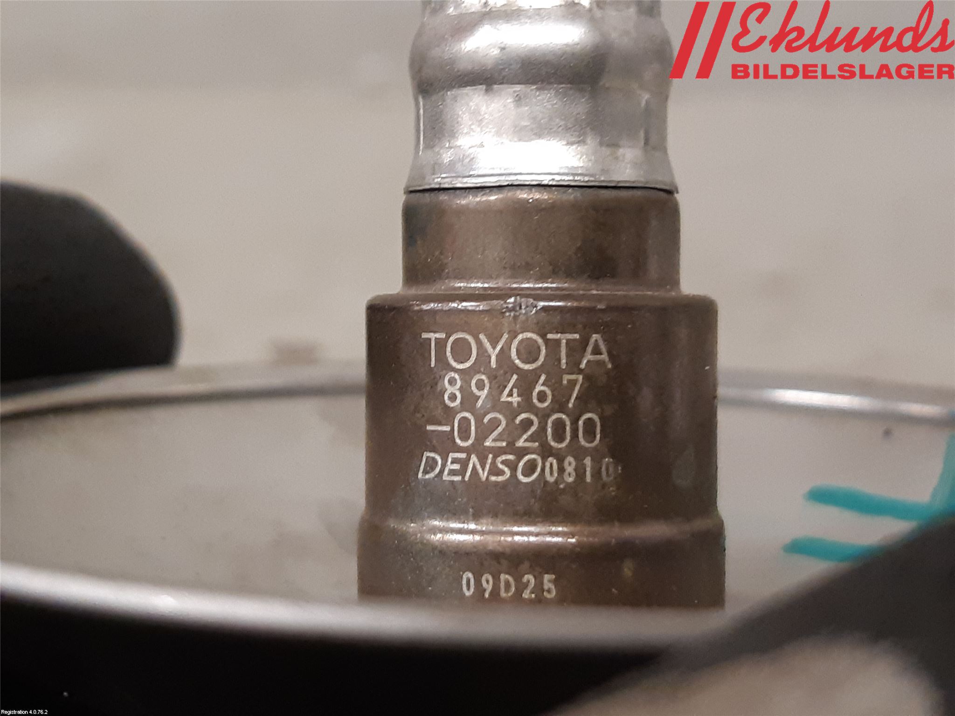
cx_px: 478
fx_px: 717
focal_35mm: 26
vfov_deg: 53.1
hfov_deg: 67.3
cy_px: 358
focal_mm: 3.93
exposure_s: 1/50
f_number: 1.7
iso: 250
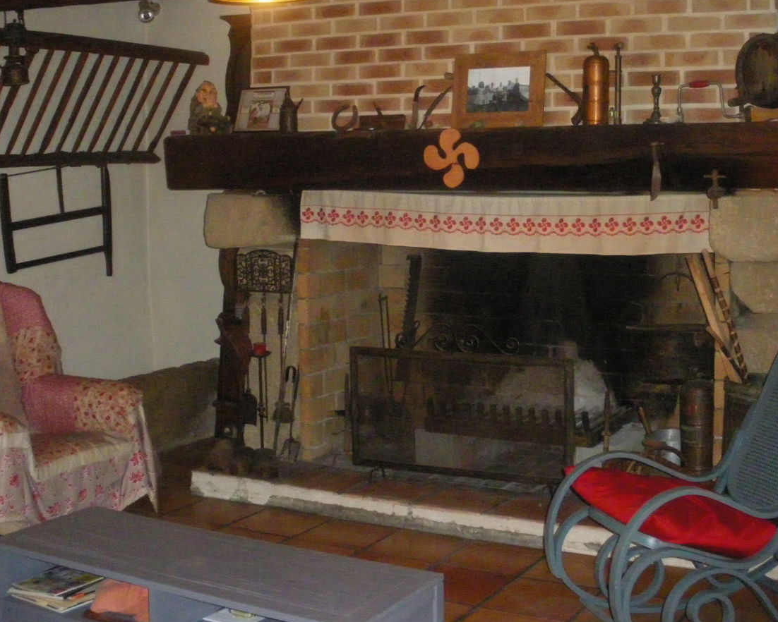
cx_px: 451
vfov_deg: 29.5
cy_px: 201
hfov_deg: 36.6
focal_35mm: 51
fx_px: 1175
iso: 800
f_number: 3.5
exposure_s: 1/50
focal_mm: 6.3
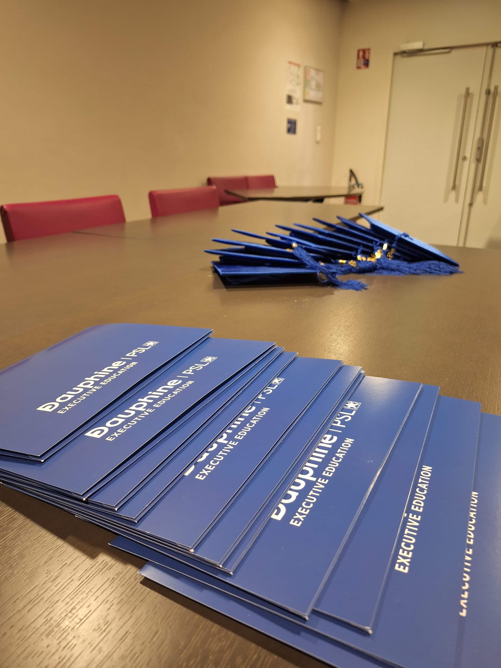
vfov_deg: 73.9
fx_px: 444
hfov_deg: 58.9
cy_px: 334
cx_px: 250
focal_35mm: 23
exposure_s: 1/33
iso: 320
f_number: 1.8
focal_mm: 5.54
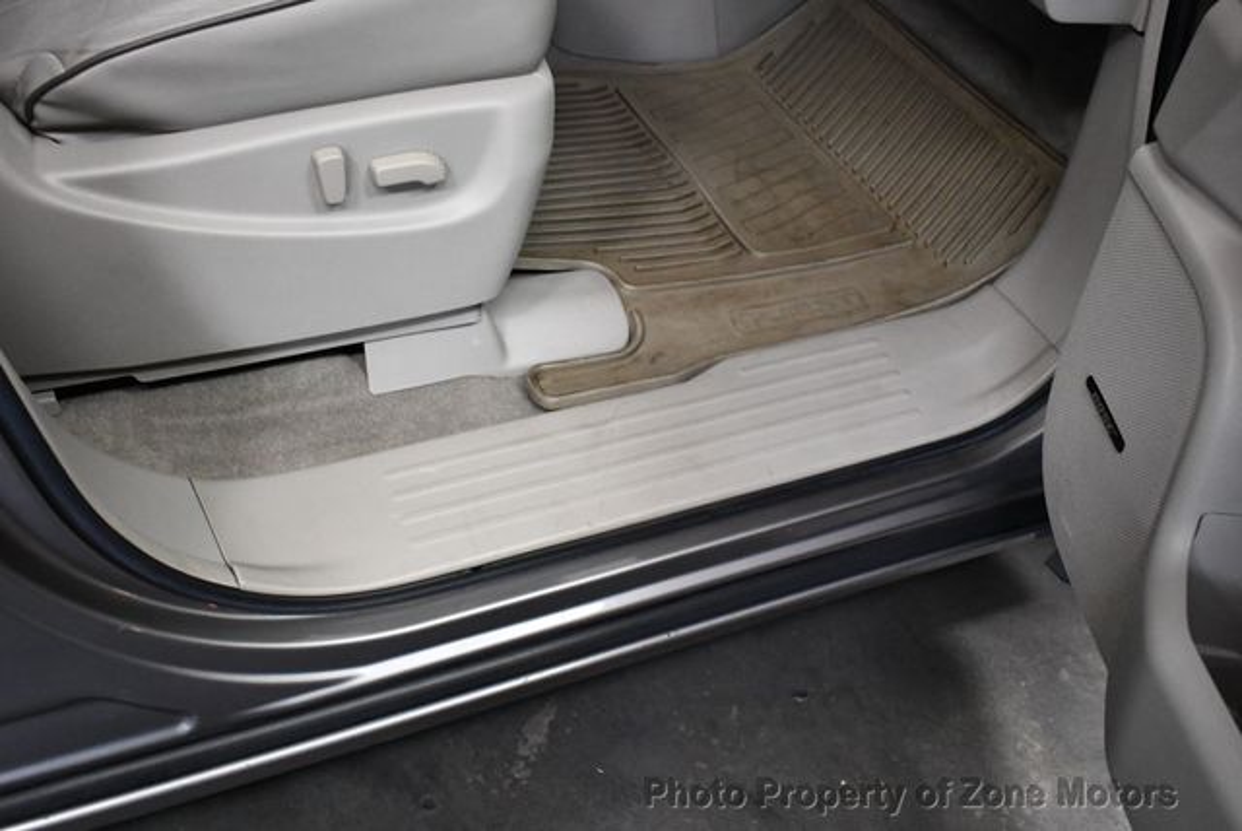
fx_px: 1243
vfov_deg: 36.9
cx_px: 621
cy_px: 416
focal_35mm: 36
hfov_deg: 53.1
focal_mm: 18
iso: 1800
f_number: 3.5
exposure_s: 1/125
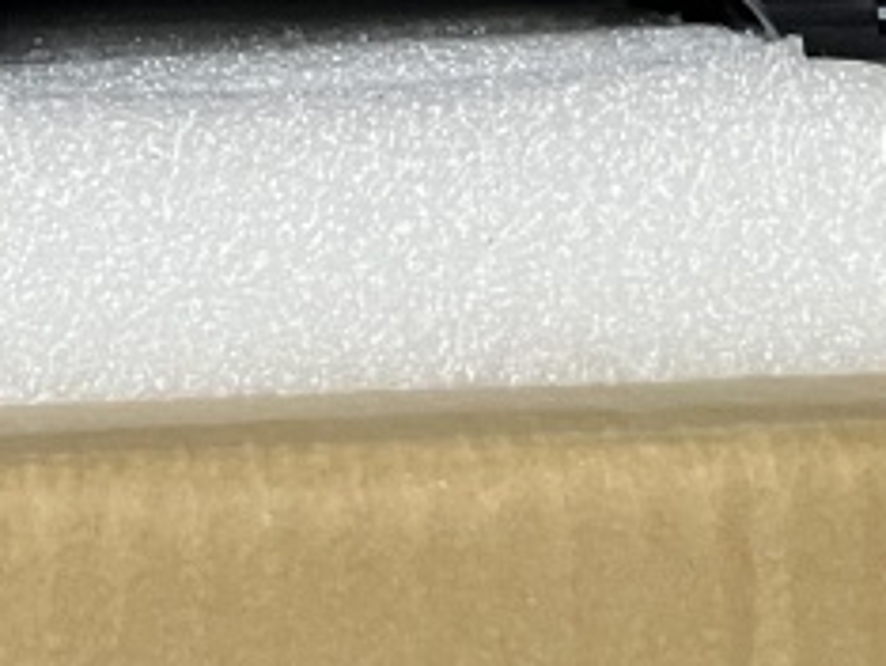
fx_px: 3792
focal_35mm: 148
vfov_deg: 8.7
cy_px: -1184
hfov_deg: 12.8
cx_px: -354
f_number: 1.6
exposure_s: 1/50
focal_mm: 5.1
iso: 400
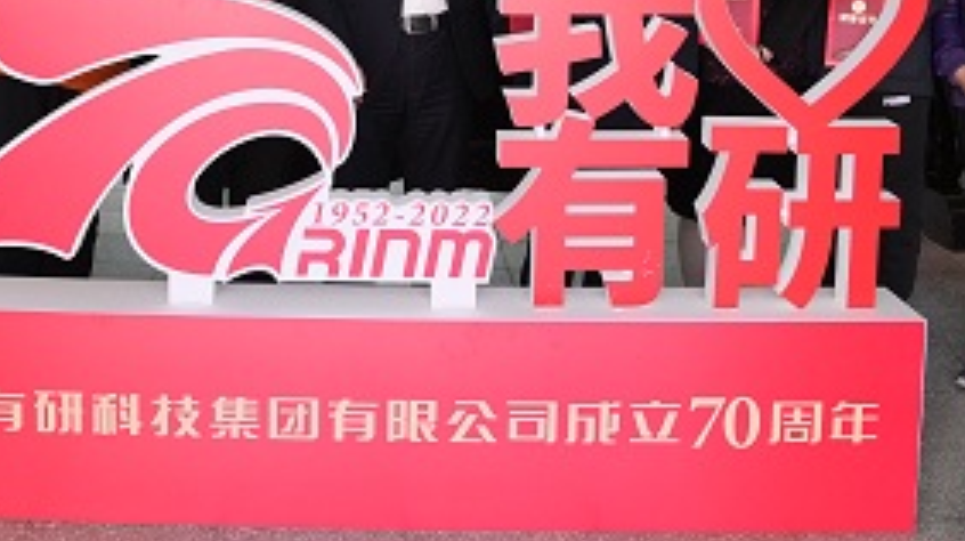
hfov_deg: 35.7
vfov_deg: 19.8
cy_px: -50
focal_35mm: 58
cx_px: 325
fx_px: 1483
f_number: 2.8
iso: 2000
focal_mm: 24
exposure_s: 1/250
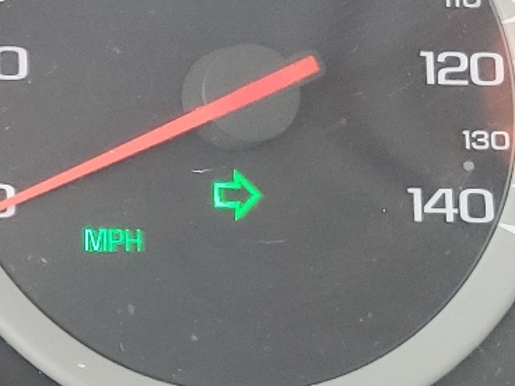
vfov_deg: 13.0
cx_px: -393
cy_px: 62
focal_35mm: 113
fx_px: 1681
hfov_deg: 15.2
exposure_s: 1/60.2
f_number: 1.5
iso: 75
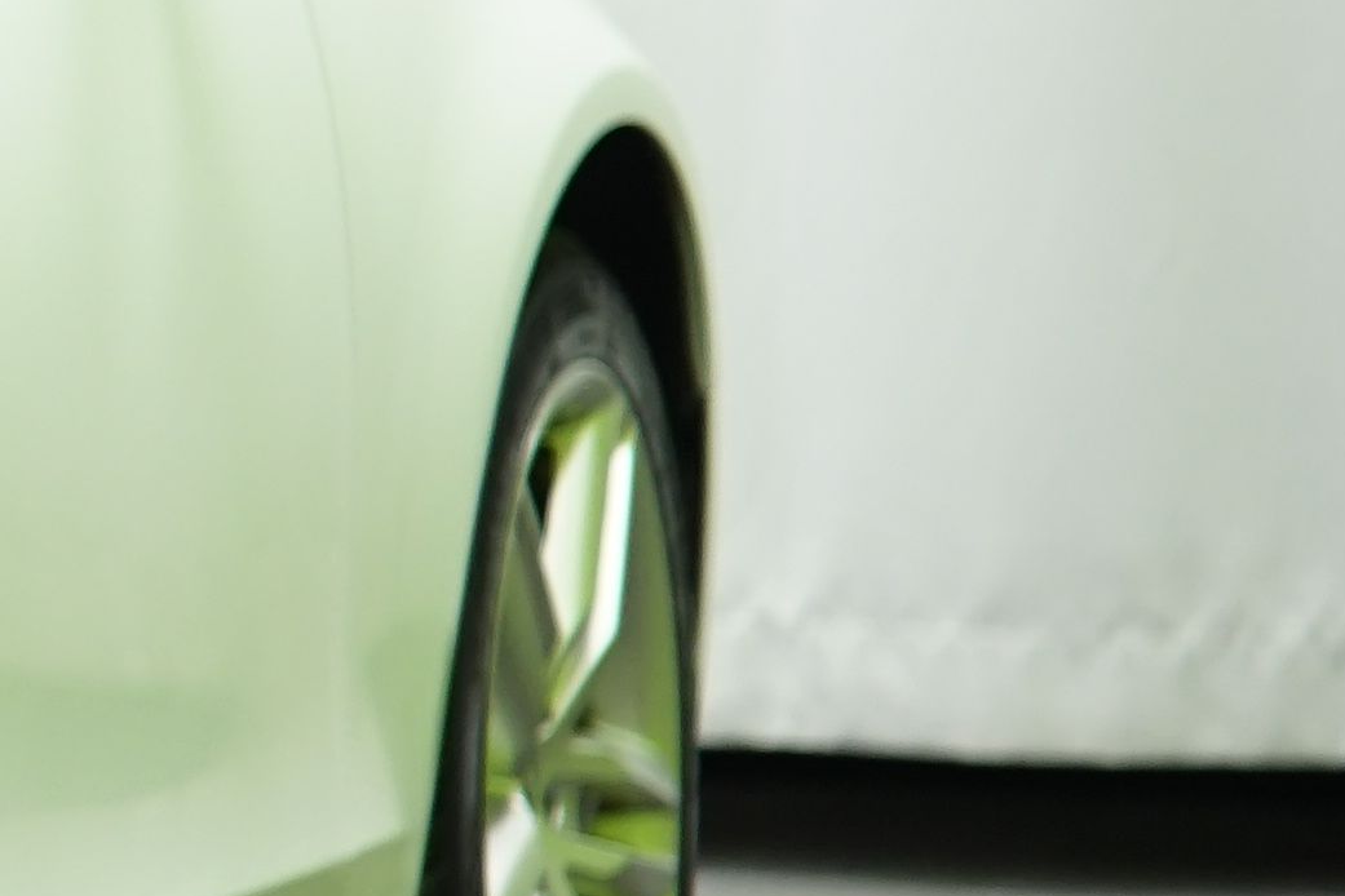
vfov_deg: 3.3
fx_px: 15504
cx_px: -2491
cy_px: 325
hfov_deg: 4.8
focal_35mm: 415
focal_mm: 72
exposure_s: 1/40
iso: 500
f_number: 2.8
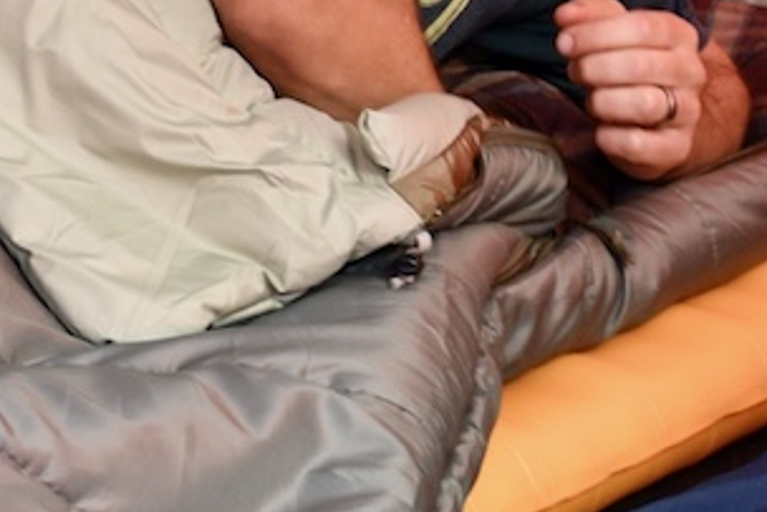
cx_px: 111
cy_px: 43
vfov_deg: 8.9
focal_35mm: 154
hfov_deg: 13.2
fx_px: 3282
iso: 400
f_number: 4
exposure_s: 1/60
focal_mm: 26
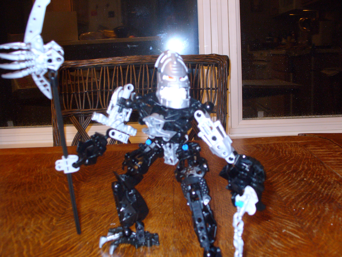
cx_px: 171
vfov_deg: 34.3
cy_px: 128
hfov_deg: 44.8
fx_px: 415
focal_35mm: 42
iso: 100
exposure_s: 1/8
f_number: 2.9
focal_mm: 7
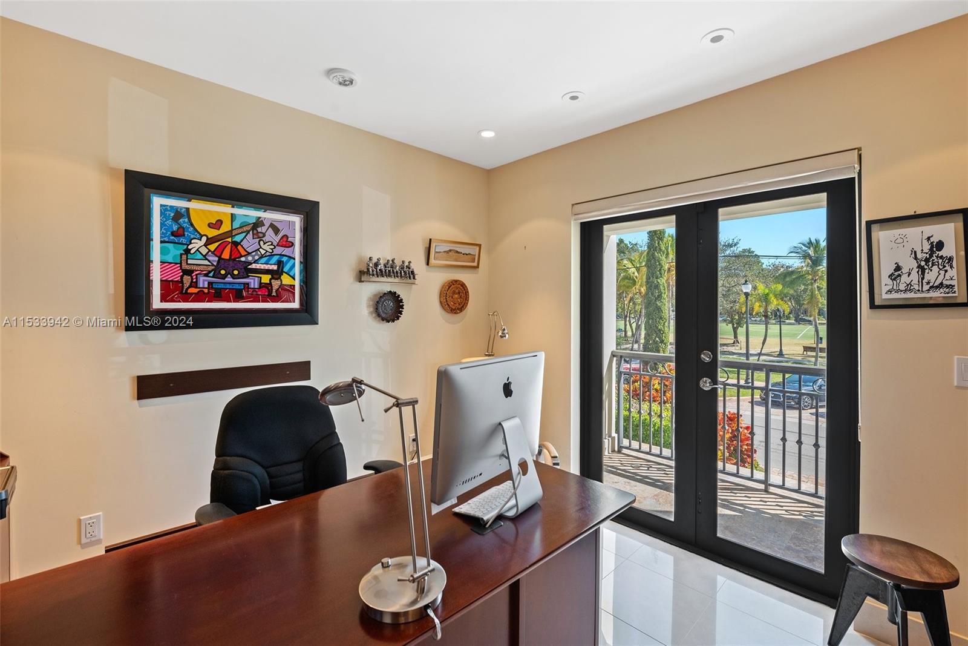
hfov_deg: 96.7
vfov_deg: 73.8
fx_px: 430
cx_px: 484
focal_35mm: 16
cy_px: 323
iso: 320
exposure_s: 1/15
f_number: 8
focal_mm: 16
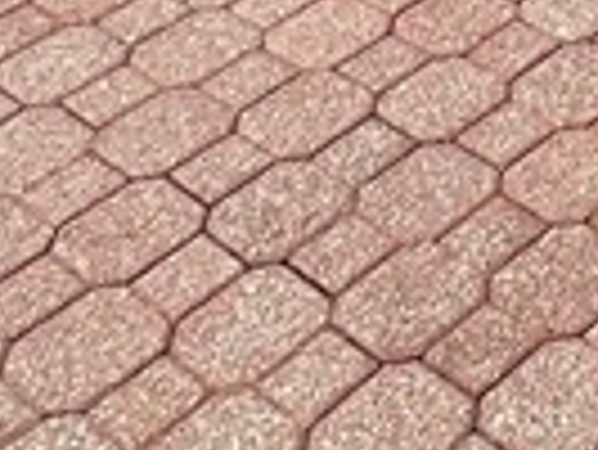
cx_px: 980
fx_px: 1729
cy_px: -1035
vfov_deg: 9.8
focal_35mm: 100
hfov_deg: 17.1
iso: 32
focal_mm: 1.57
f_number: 1.8
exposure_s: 1/2732
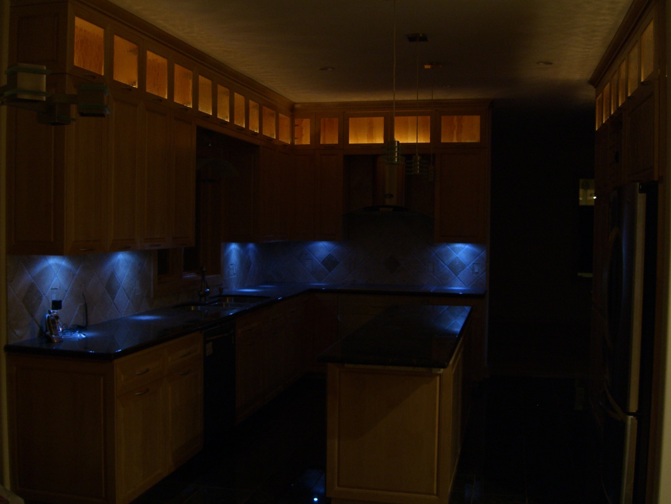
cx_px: 336
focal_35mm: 38
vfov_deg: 37.7
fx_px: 737
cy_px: 252
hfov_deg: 49.0
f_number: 2.8
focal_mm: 7.9
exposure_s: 1/8
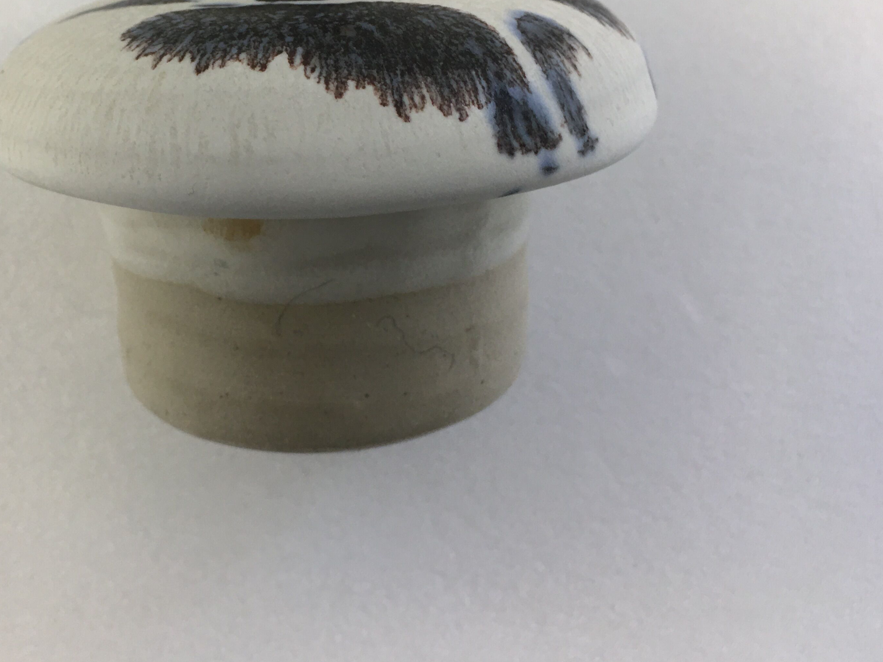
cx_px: 236
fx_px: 1097
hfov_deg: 42.7
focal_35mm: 43
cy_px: 181
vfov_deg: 33.1
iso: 25
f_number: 2.2
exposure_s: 1/33
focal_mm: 4.15
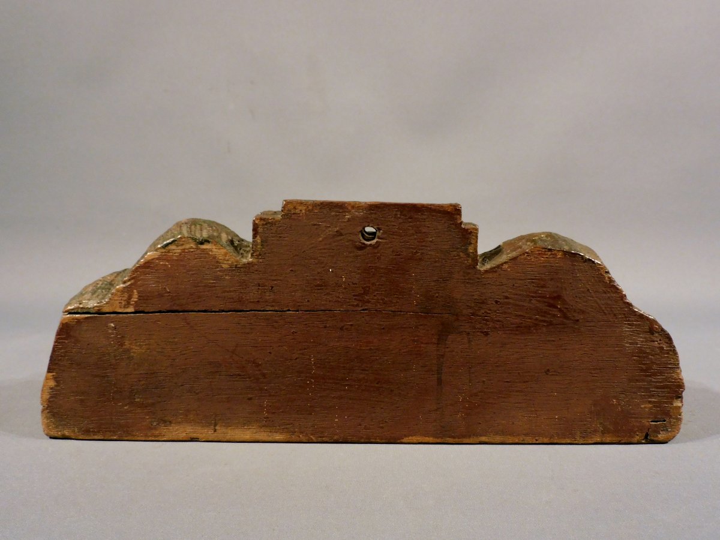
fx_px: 624
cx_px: 360
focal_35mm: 30
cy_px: 270
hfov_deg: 60.0
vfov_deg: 46.8
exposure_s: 1/25
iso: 400
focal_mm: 5.4
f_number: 3.5
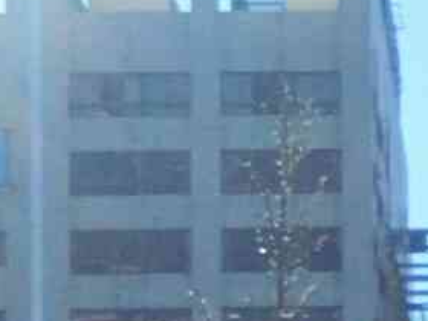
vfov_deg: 7.1
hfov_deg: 10.2
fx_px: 2300
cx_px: 715
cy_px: 975
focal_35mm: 186
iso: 200
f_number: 11.5
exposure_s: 1/200
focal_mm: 4.6
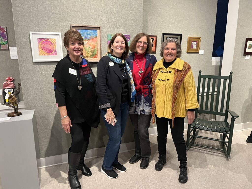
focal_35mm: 26
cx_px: 126
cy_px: 94
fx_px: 189
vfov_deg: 53.1
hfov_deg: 67.3
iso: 400
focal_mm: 5.1
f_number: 1.6
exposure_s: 1/60
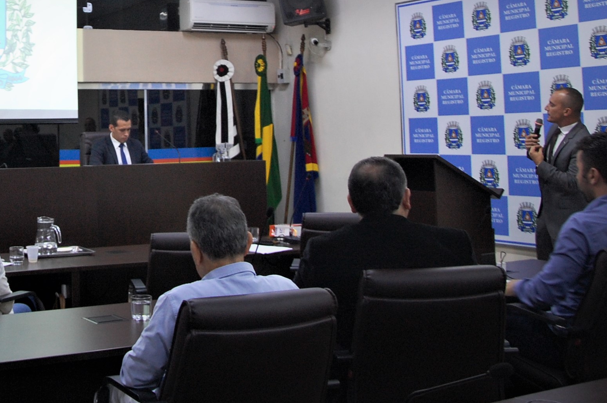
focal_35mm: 44
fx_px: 741
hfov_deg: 43.4
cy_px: 106
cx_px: 167
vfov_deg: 30.0
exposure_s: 1/30
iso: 720
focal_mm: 18
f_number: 3.5
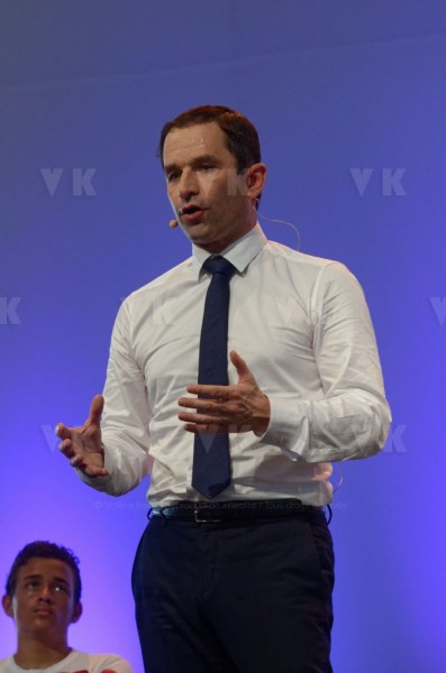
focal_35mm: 210
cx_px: 223
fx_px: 3923
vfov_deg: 9.8
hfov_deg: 6.5
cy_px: 336
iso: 1000
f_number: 5.6
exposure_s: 1/320
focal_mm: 140
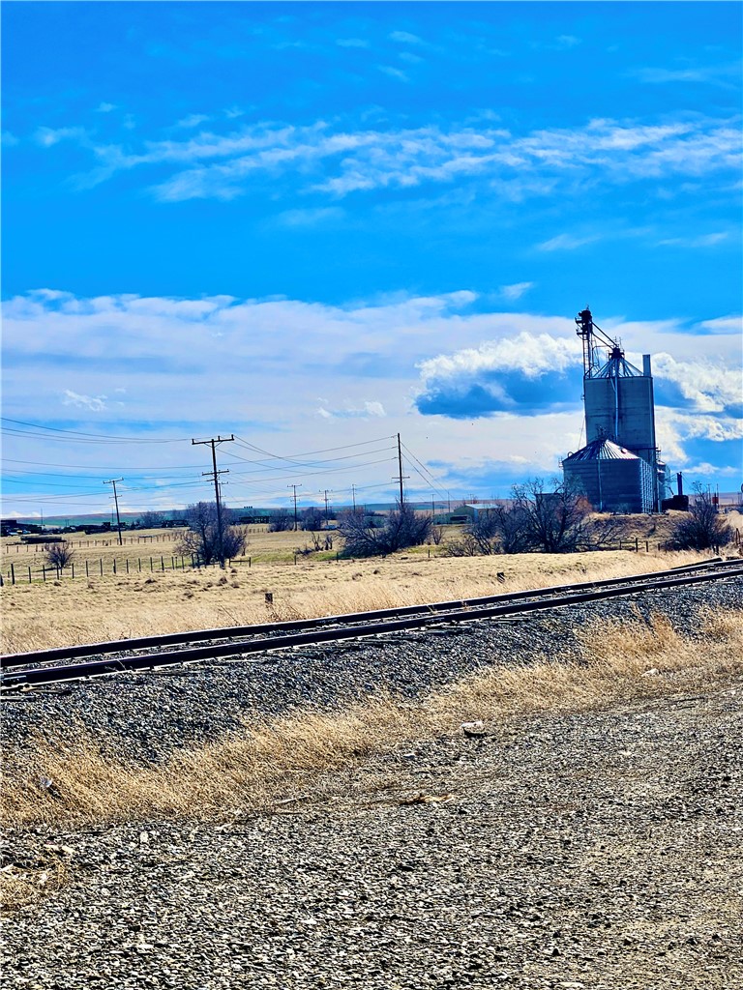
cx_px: 372
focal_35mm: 69
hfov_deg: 21.3
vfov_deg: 28.2
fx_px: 1975
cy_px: 495
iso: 25
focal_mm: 7
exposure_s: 1/3363
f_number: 2.4
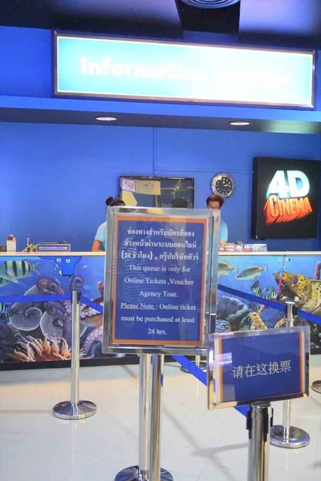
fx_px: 501
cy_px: 240
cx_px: 160
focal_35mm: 38
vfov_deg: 51.3
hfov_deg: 35.5
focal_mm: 25
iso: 3200
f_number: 4.5
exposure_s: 1/60
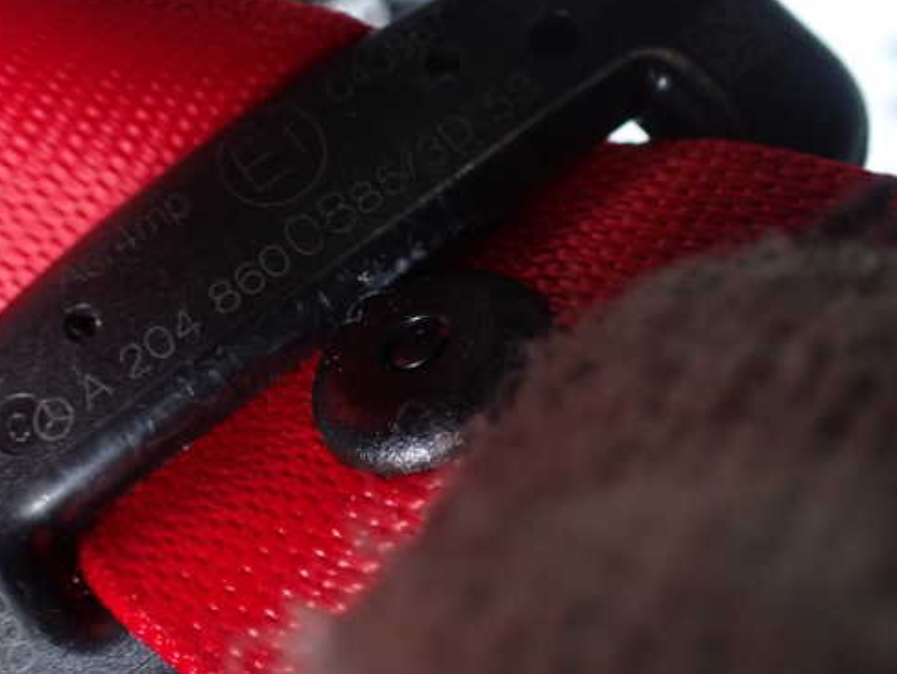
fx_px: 959
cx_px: 364
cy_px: 331
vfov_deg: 38.7
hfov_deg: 49.8
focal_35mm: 37
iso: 800
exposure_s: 1/50
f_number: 2.3
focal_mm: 5.4
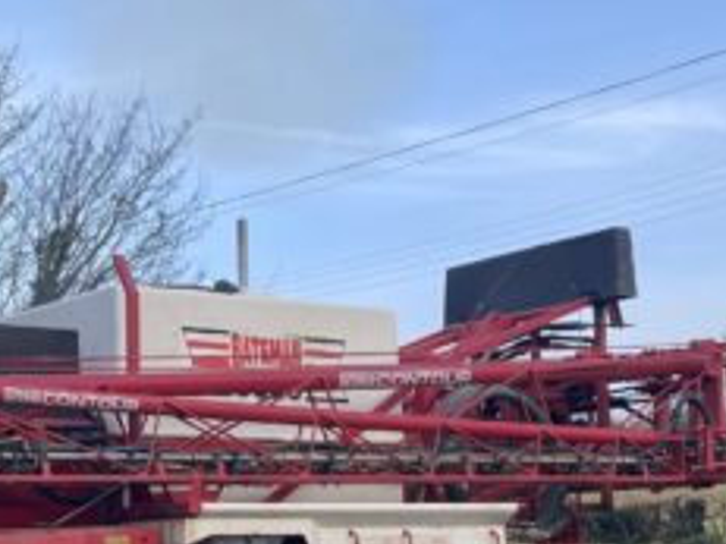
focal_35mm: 72
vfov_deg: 20.0
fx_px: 1509
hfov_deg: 26.6
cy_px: 497
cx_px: 148
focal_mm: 4.2
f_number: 1.6
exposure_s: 1/882
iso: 32
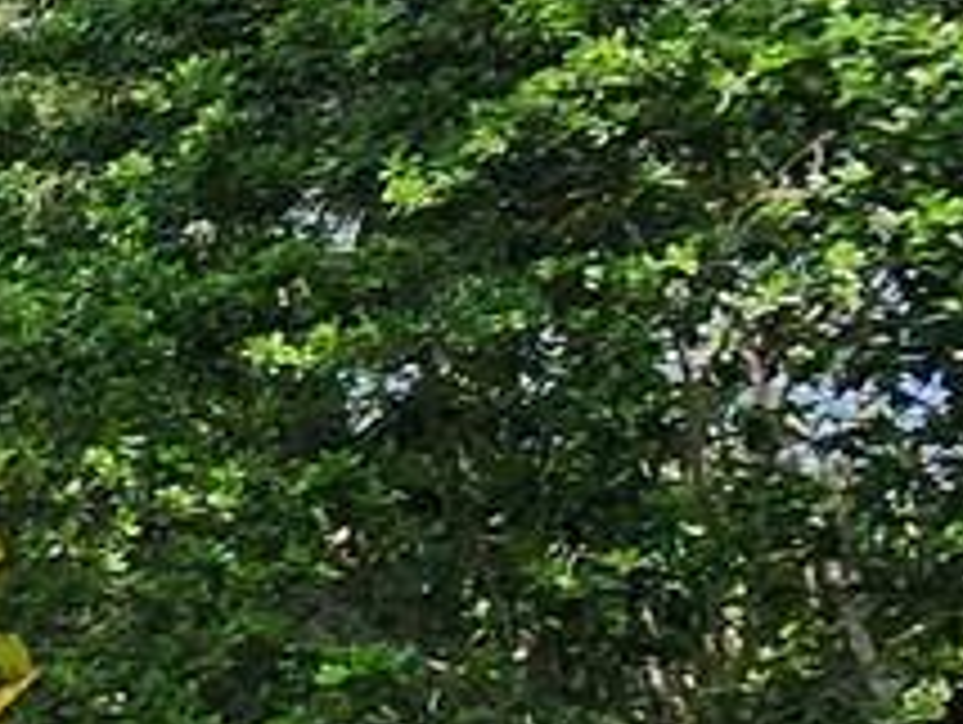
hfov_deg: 9.4
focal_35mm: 97
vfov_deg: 14.0
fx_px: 2702
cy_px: 1174
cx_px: -2457
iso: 50
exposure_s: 1/1709
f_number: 2.2
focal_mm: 2.2
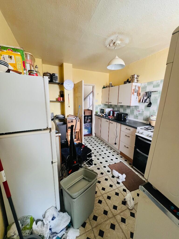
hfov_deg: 89.9
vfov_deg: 106.2
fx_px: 90
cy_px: 120
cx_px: 90
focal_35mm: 13
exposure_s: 1/75
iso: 250
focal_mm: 1.57
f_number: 1.8
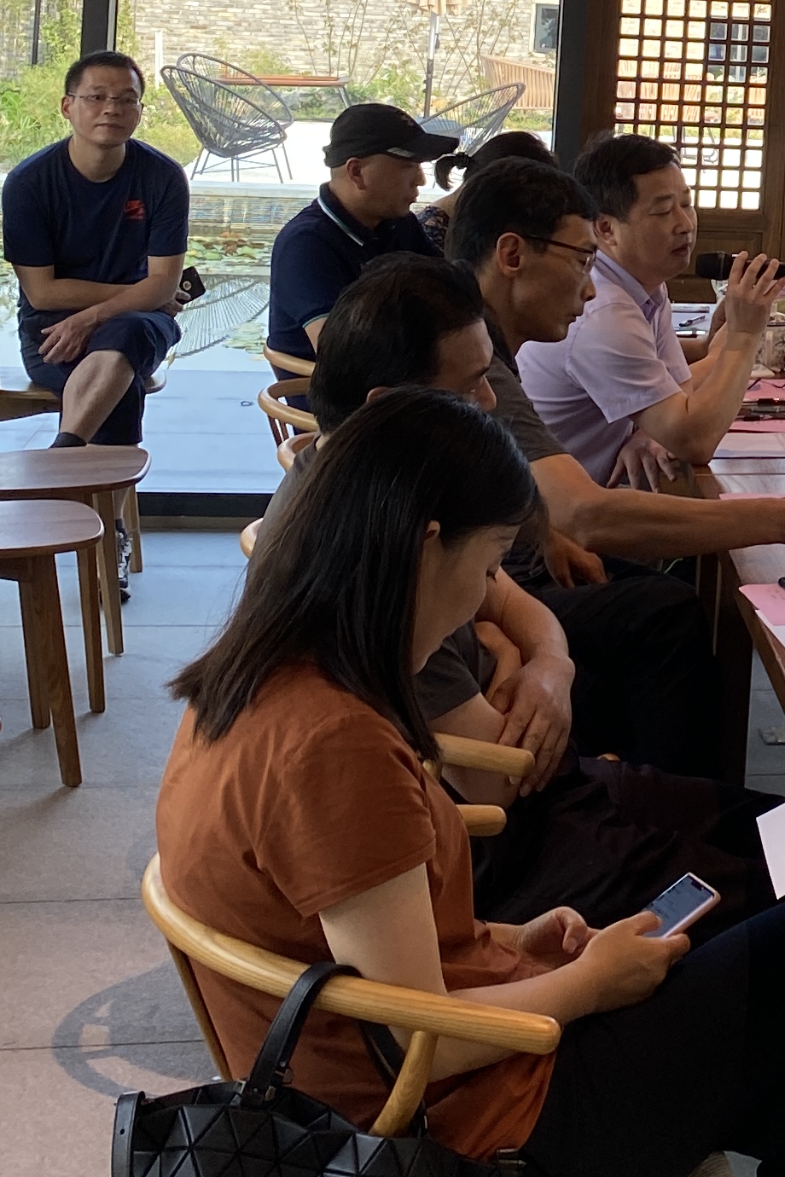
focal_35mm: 79
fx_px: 2584
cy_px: 82
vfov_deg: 24.8
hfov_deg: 16.3
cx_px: 1050
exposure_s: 1/122
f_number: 1.8
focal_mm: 4.25
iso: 40
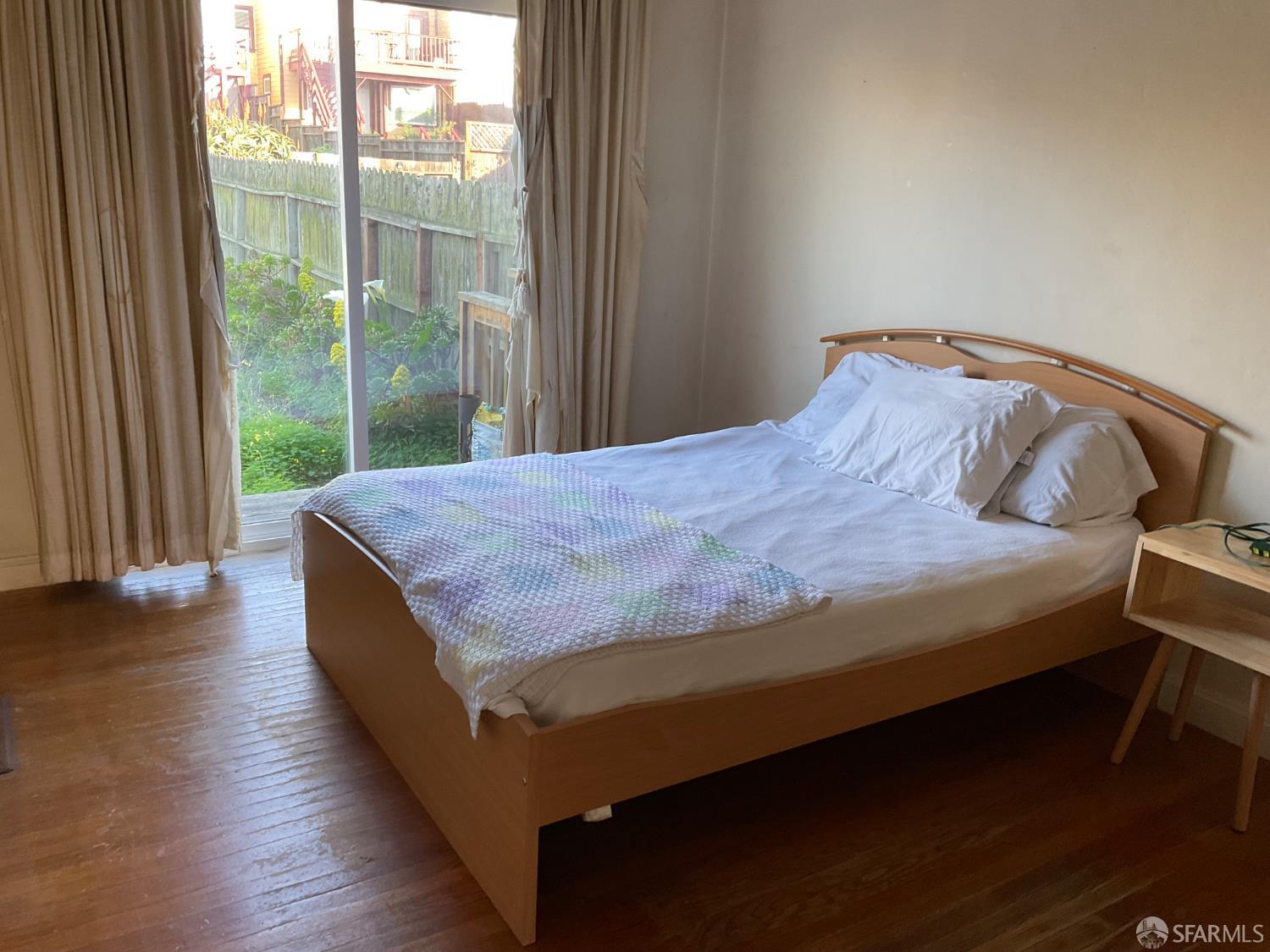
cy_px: 476
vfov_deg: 48.2
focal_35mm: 29
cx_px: 635
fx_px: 1064
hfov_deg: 61.7
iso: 50
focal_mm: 3
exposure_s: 1/60
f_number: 1.8
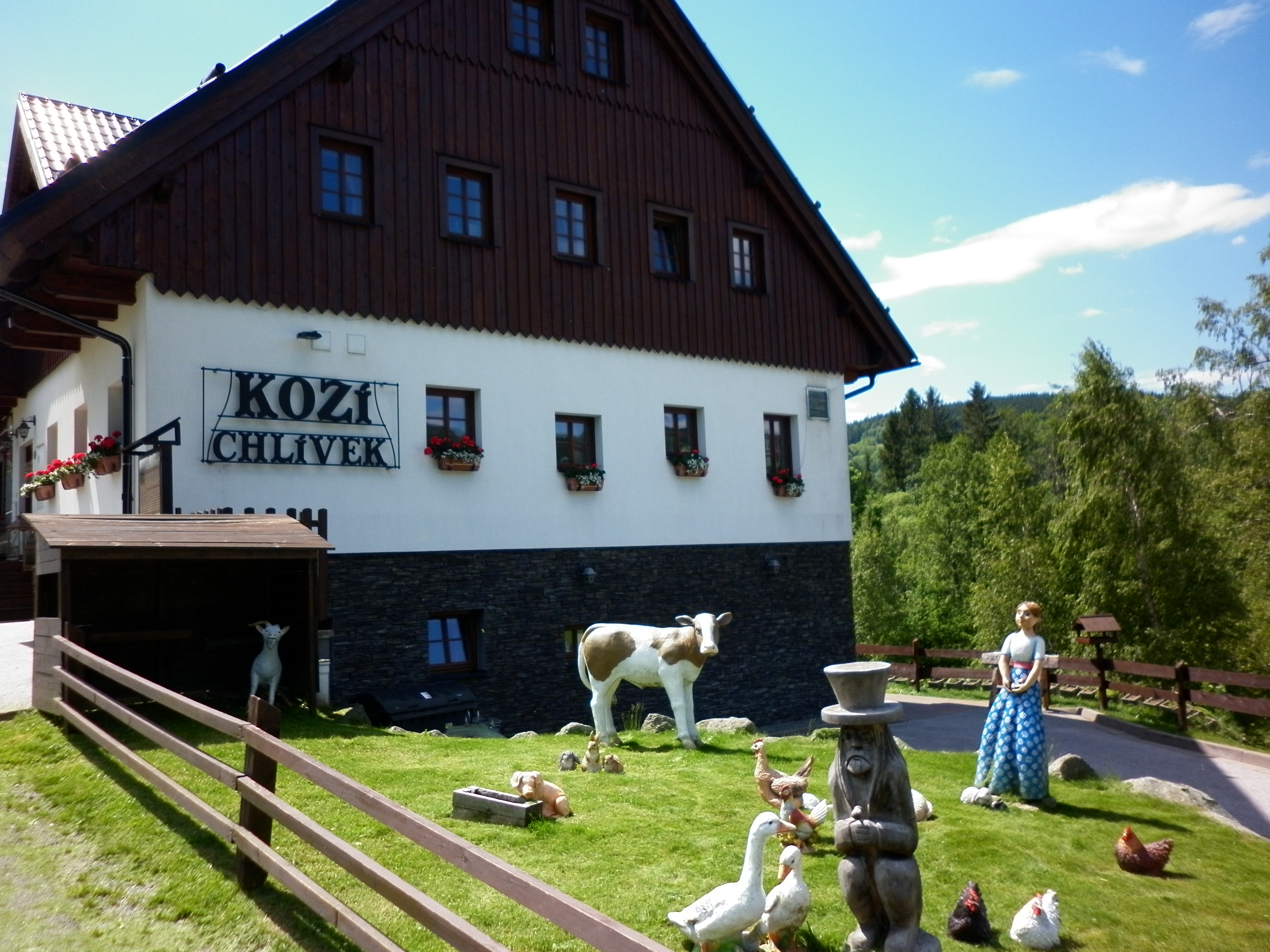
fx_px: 1027
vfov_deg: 49.7
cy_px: 476
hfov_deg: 63.4
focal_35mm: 28
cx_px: 635
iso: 80
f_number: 2.8
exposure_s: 1/640
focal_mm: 5
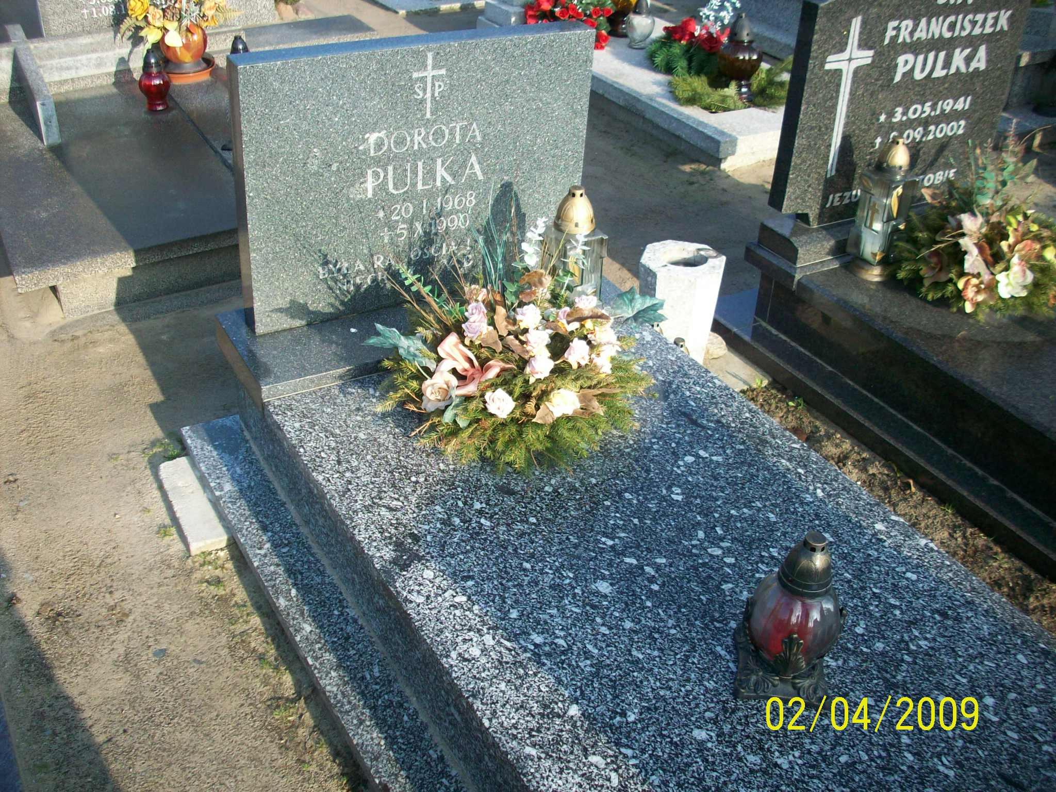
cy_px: 396
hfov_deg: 50.1
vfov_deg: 38.7
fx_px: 1129
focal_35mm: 37
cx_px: 528
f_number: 2.8
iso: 80
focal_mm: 6.2
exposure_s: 1/365
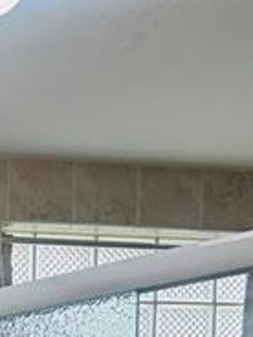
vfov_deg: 16.5
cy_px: 599
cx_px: -92
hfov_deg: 14.1
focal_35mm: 100
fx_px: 975
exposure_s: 1/120
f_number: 1.78
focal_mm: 6.76
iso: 160
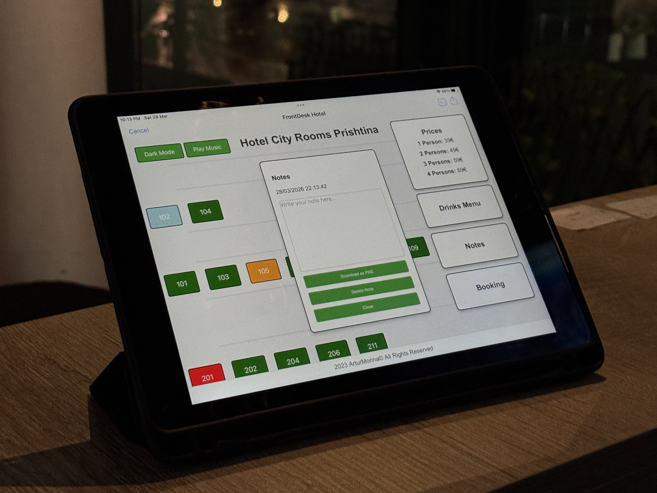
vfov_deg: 30.3
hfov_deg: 39.7
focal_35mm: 48
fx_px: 911
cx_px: 328
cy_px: 246
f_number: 1.78
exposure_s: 1/40
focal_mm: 6.76
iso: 400
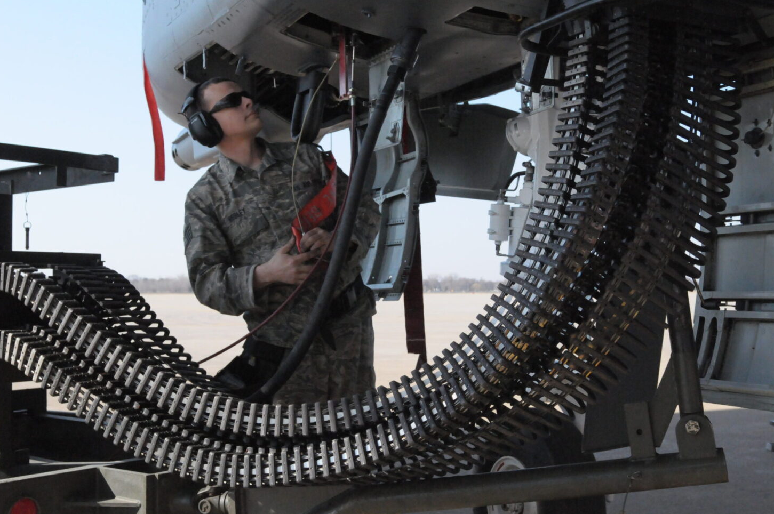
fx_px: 923
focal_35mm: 43
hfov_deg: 45.4
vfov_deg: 31.1
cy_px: 234
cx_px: 422
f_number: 8
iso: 3200
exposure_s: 1/6400
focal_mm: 26
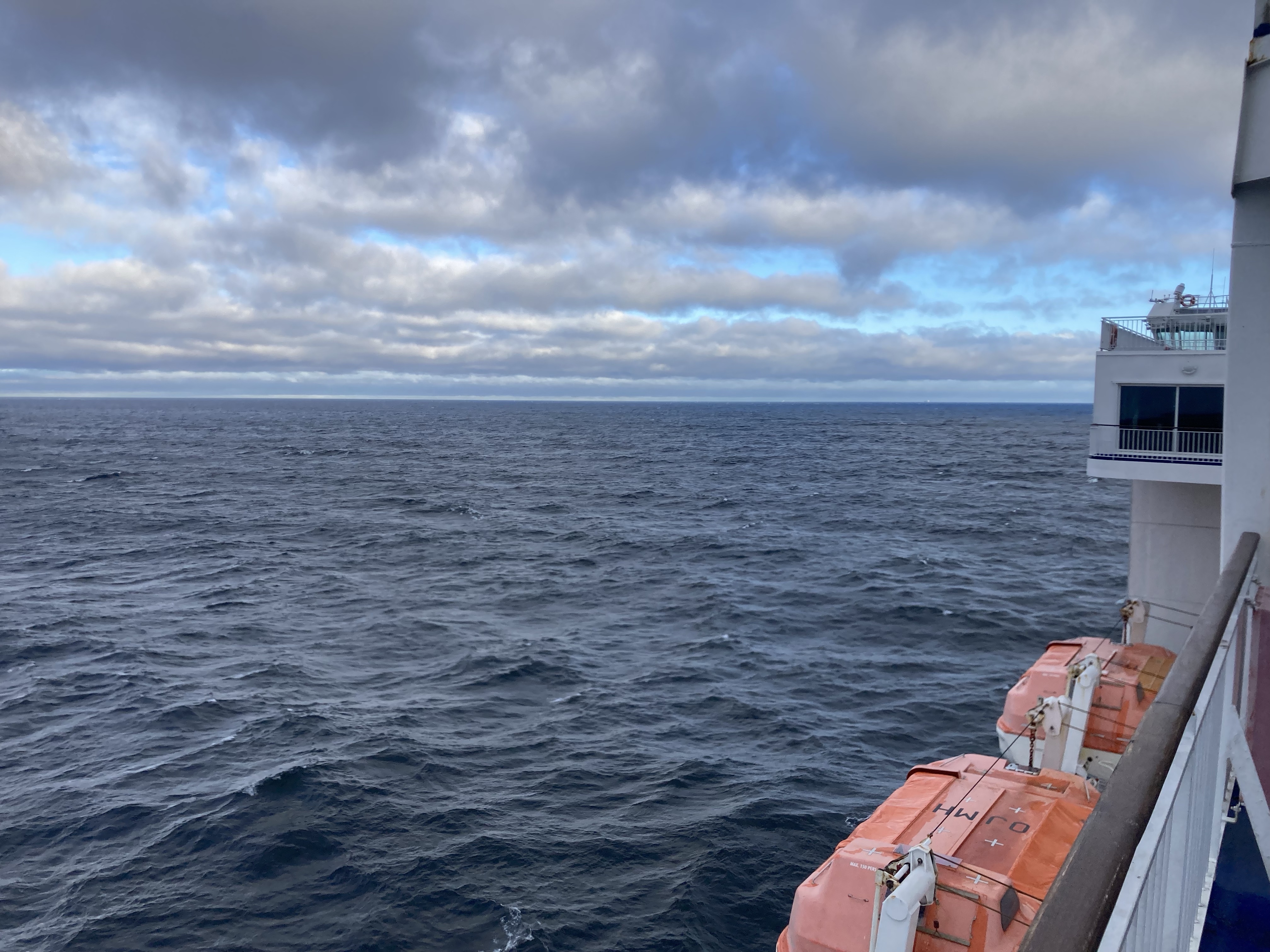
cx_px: 635
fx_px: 1027
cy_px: 476
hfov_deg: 63.4
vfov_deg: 49.7
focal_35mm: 28
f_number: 1.8
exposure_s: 1/1056
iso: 20
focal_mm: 3.99
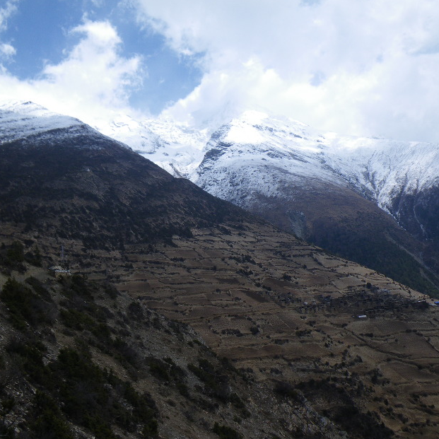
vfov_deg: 48.4
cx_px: 201
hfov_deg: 48.4
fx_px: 488
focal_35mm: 34
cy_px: 223
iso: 50
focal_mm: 5
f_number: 4.2
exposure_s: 1/640
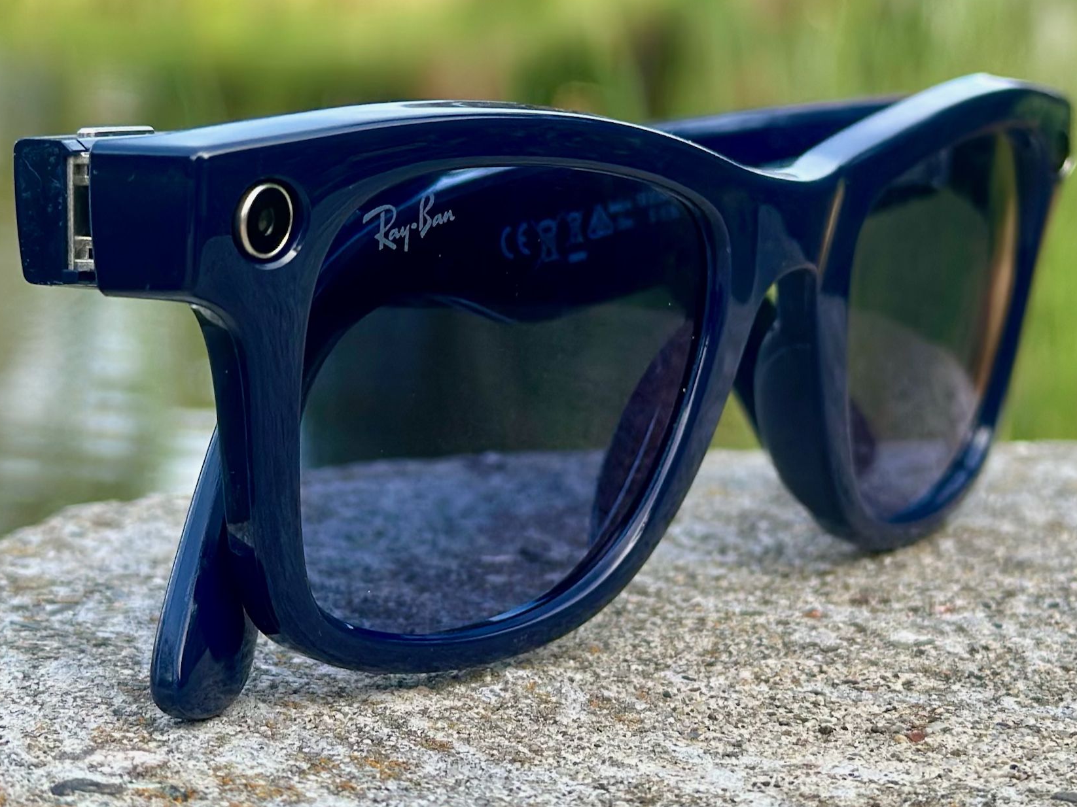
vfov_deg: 29.1
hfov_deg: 38.2
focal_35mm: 50
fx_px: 1555
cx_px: 543
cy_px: 392
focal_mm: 6.86
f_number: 1.78
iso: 80
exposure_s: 1/880
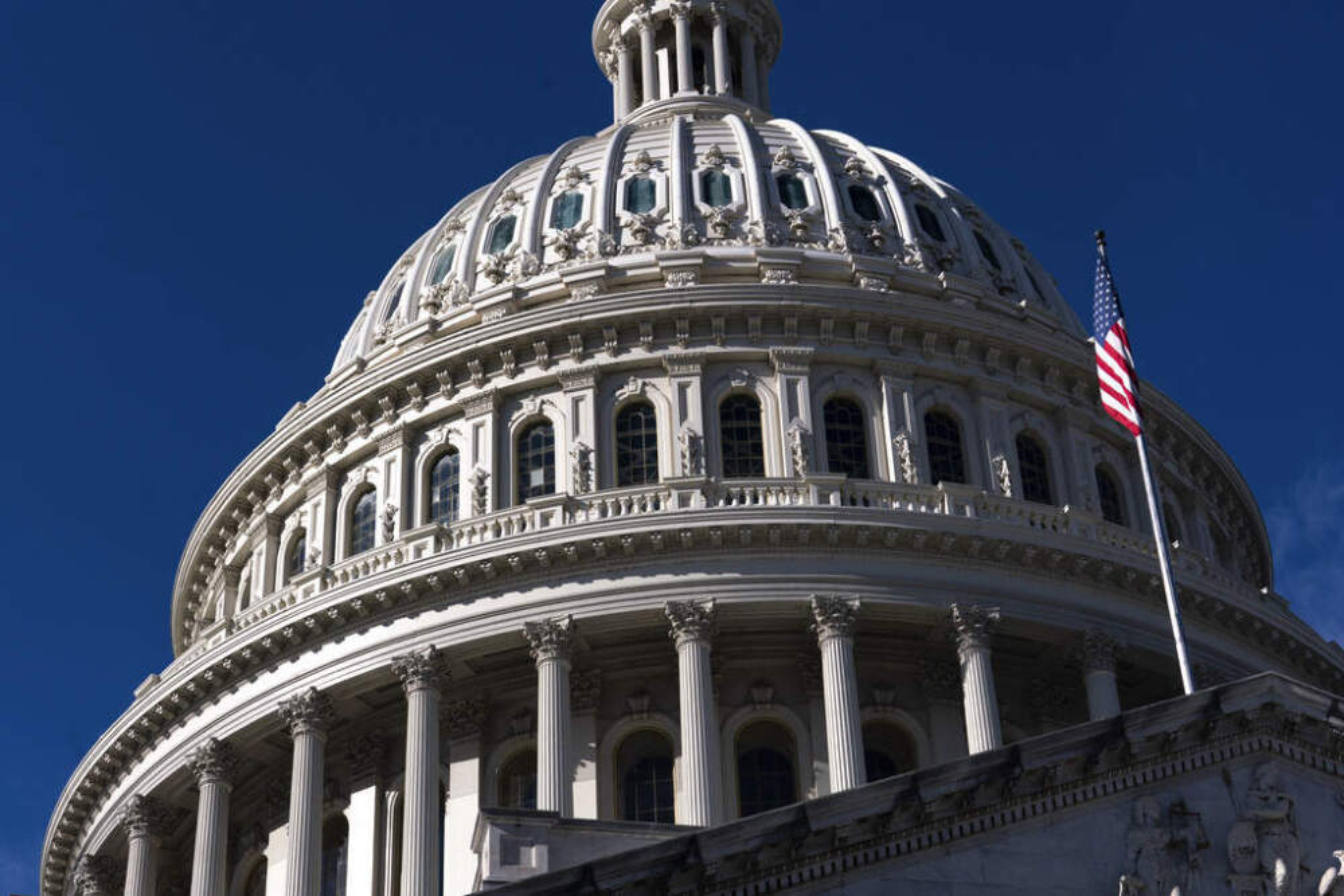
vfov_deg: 19.5
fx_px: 2614
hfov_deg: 28.8
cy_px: 448
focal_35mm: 70
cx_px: 672
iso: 250
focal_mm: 70
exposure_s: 1/1250
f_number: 10
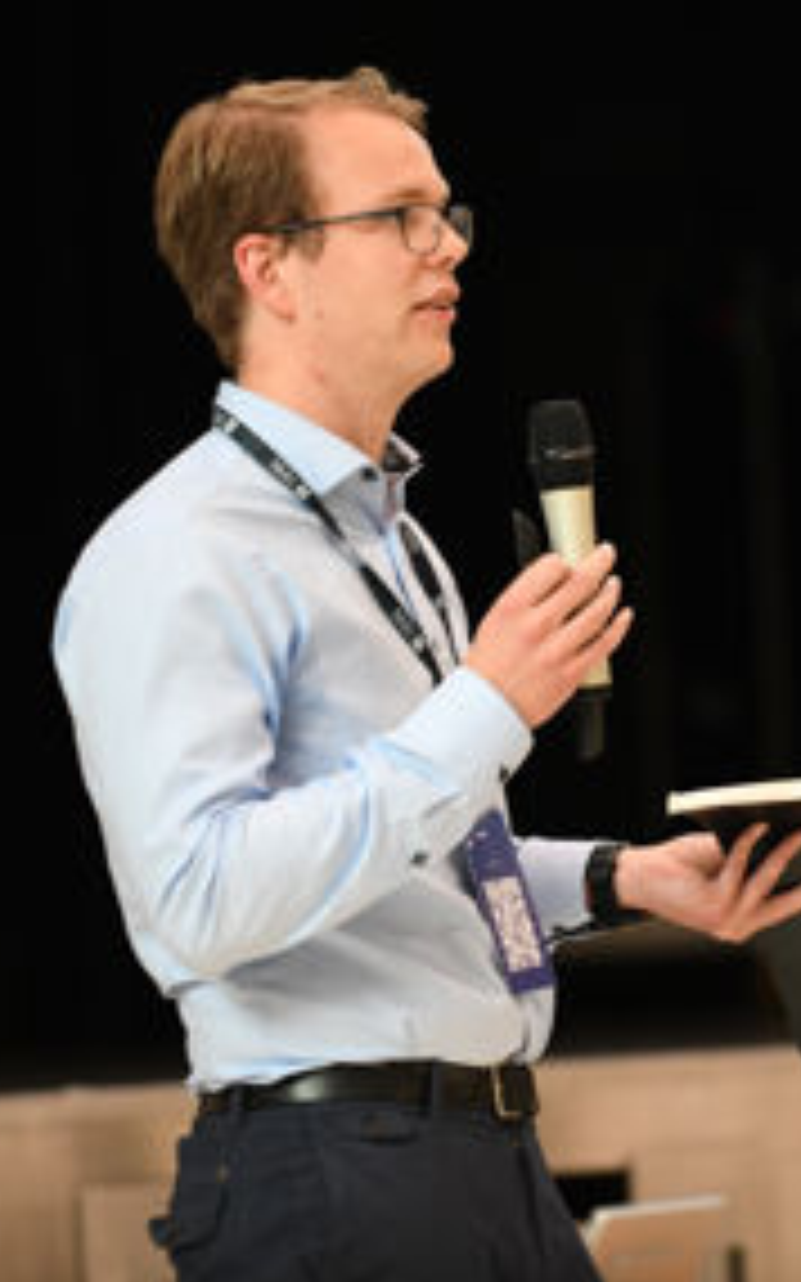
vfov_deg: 10.1
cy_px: 641
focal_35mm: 208
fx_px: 7269
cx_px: 572
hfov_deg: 6.3
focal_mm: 135
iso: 1600
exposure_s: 1/100
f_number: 2.8
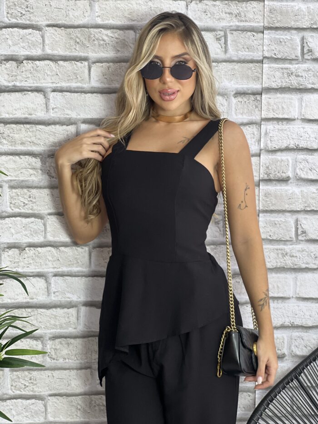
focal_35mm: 77
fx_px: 943
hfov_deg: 19.1
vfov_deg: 25.3
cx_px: 159
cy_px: 212
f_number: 2.8
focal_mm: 9
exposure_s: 1/120
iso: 160
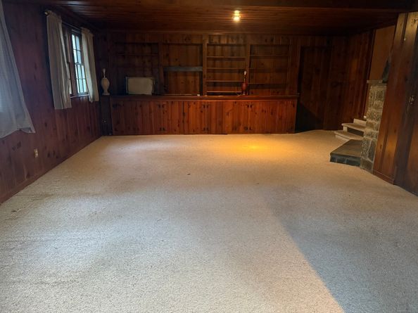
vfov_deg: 56.8
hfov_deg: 71.6
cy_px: 156
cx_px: 209
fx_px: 290
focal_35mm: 24
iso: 1000
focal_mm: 6.76
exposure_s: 1/40
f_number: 1.78
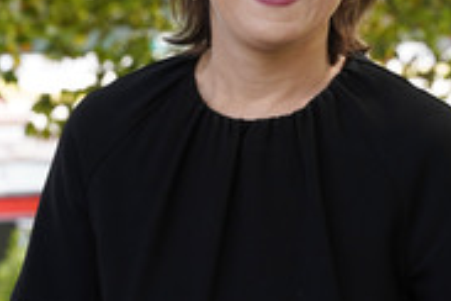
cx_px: 230
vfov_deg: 7.4
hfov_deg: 11.1
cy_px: 113
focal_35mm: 185
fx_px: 2317
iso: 250
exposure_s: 1/125
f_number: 6.3
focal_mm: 75
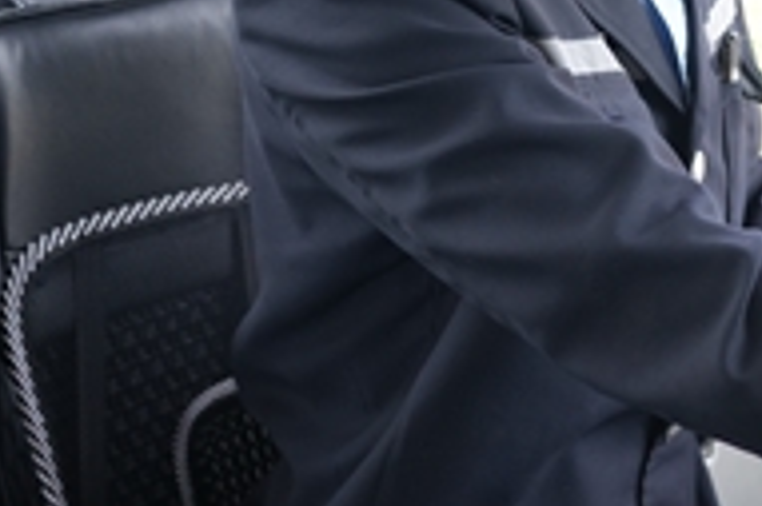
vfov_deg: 14.6
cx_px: 934
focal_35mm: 91
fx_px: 1924
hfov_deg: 20.8
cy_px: -80
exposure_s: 1/60
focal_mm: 29
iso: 800
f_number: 4
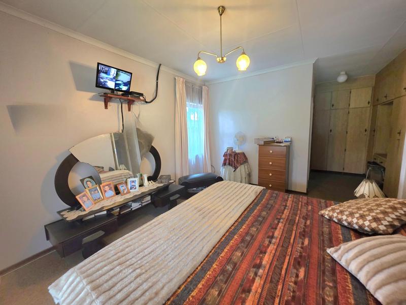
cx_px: 203
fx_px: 152
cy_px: 152
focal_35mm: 13
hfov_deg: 106.2
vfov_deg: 89.9
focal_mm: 2.2
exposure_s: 1/50.3
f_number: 1.9
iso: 400
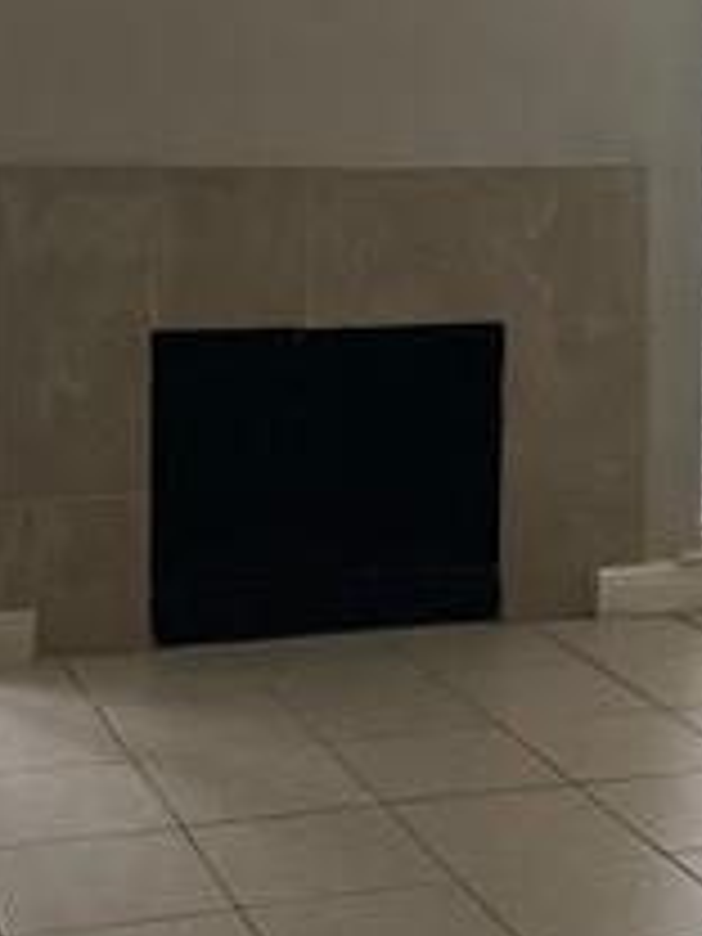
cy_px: 274
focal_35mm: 80
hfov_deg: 18.4
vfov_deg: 24.2
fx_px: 2163
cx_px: 414
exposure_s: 1/60
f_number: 1.6
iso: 200
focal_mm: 5.1
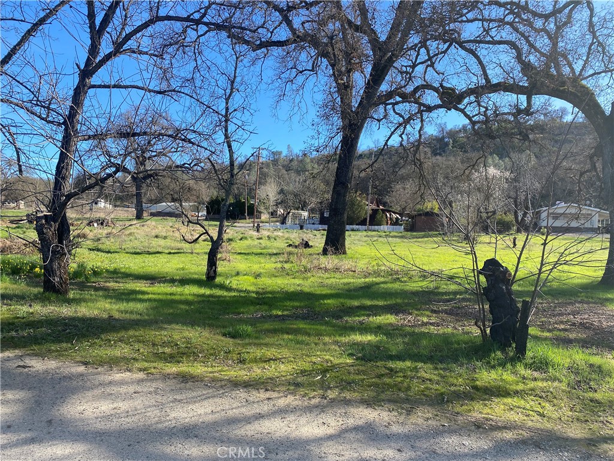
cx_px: 307
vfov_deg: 53.1
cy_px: 230
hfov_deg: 67.3
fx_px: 461
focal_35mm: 26
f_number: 1.8
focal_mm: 4.25
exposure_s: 1/1233
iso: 32
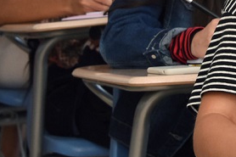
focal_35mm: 189
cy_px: -32
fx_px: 1238
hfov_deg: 10.9
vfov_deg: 7.2
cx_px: 191
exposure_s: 1/125
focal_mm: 70
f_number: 7.1
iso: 2000
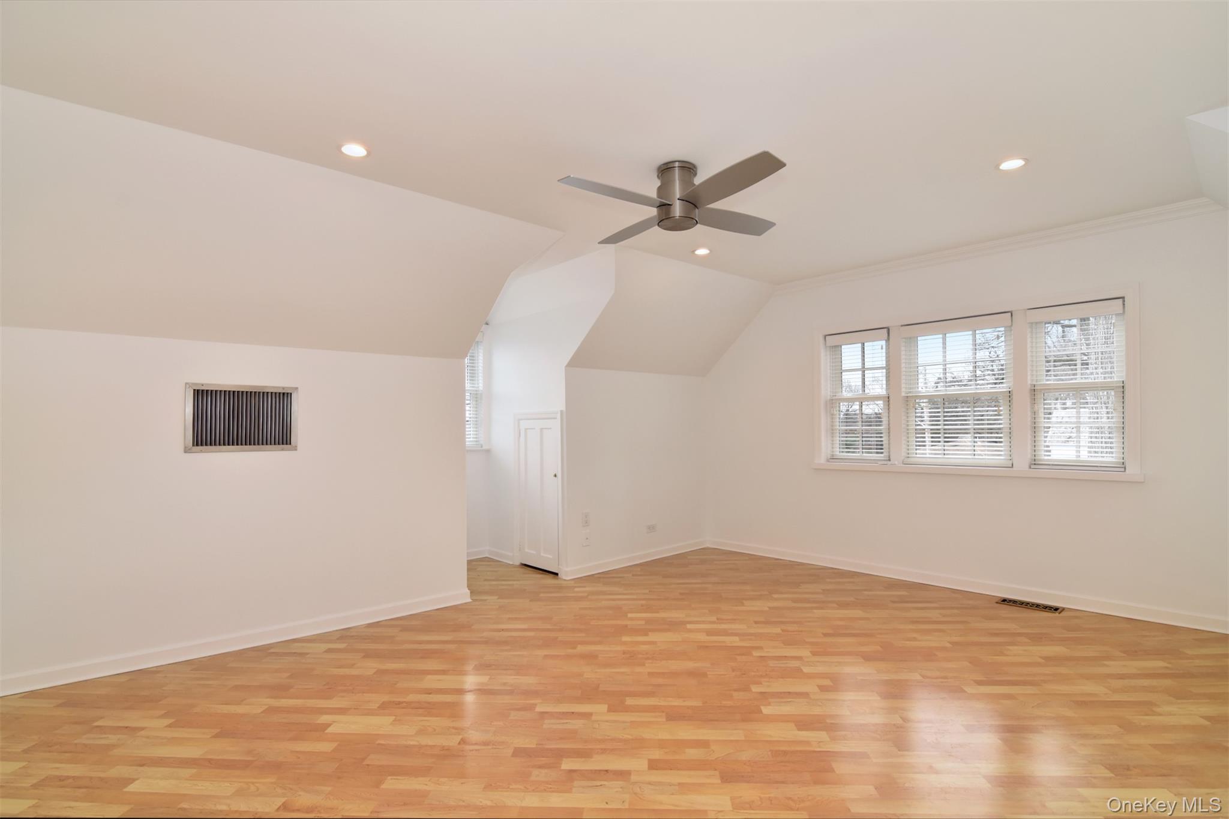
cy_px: 410
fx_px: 563
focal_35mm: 16
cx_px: 614
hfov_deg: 95.0
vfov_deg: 72.0
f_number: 8
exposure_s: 1/80
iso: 640
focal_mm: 11
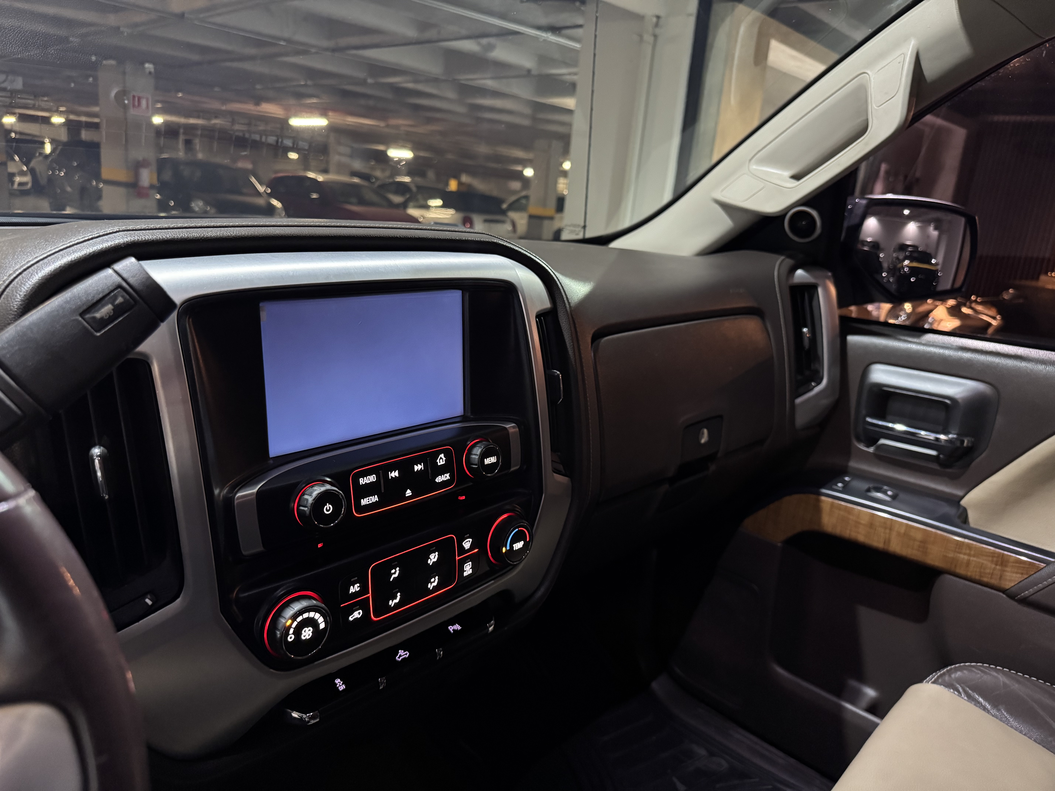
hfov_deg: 71.6
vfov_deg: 56.8
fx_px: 731
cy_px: 396
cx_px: 528
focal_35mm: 24
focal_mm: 6.76
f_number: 1.78
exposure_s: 1/30
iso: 800
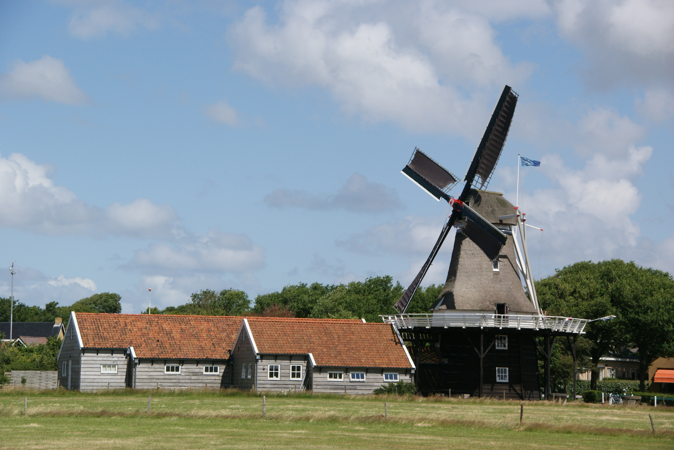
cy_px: 225
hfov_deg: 19.4
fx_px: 1967
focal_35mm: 105
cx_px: 337
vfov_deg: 13.1
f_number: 8
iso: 400
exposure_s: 1/1600
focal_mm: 70
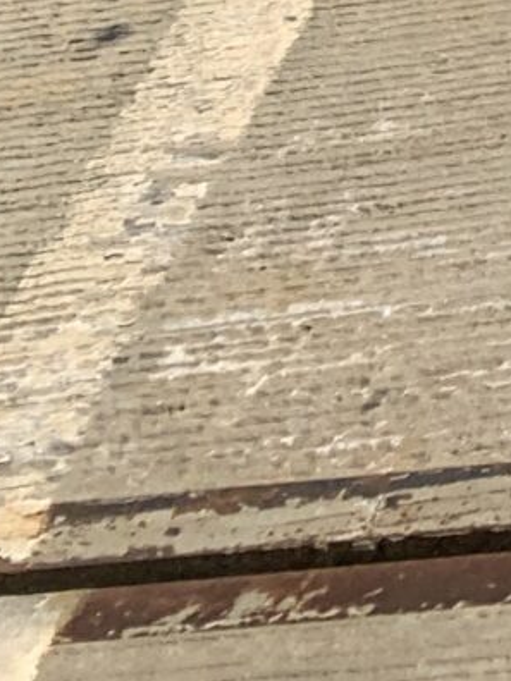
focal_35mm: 168
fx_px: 3307
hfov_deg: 7.7
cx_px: 1547
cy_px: -1352
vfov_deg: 9.3
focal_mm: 4.25
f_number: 1.8
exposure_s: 1/2309
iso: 25
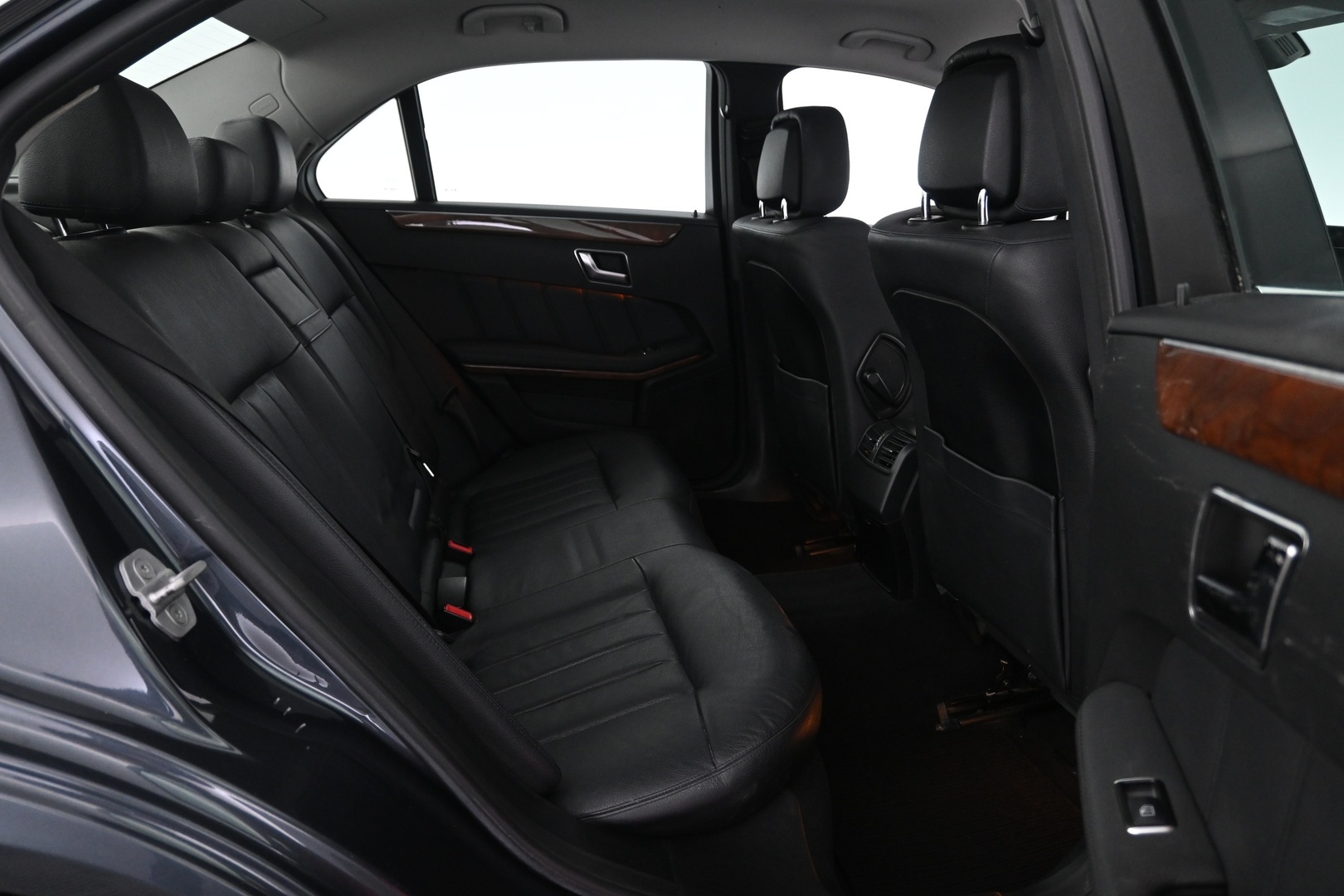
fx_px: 1008
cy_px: 448
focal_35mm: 27
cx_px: 672
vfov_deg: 47.9
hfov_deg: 67.4
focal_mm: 18
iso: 1600
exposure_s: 1/30
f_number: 3.5
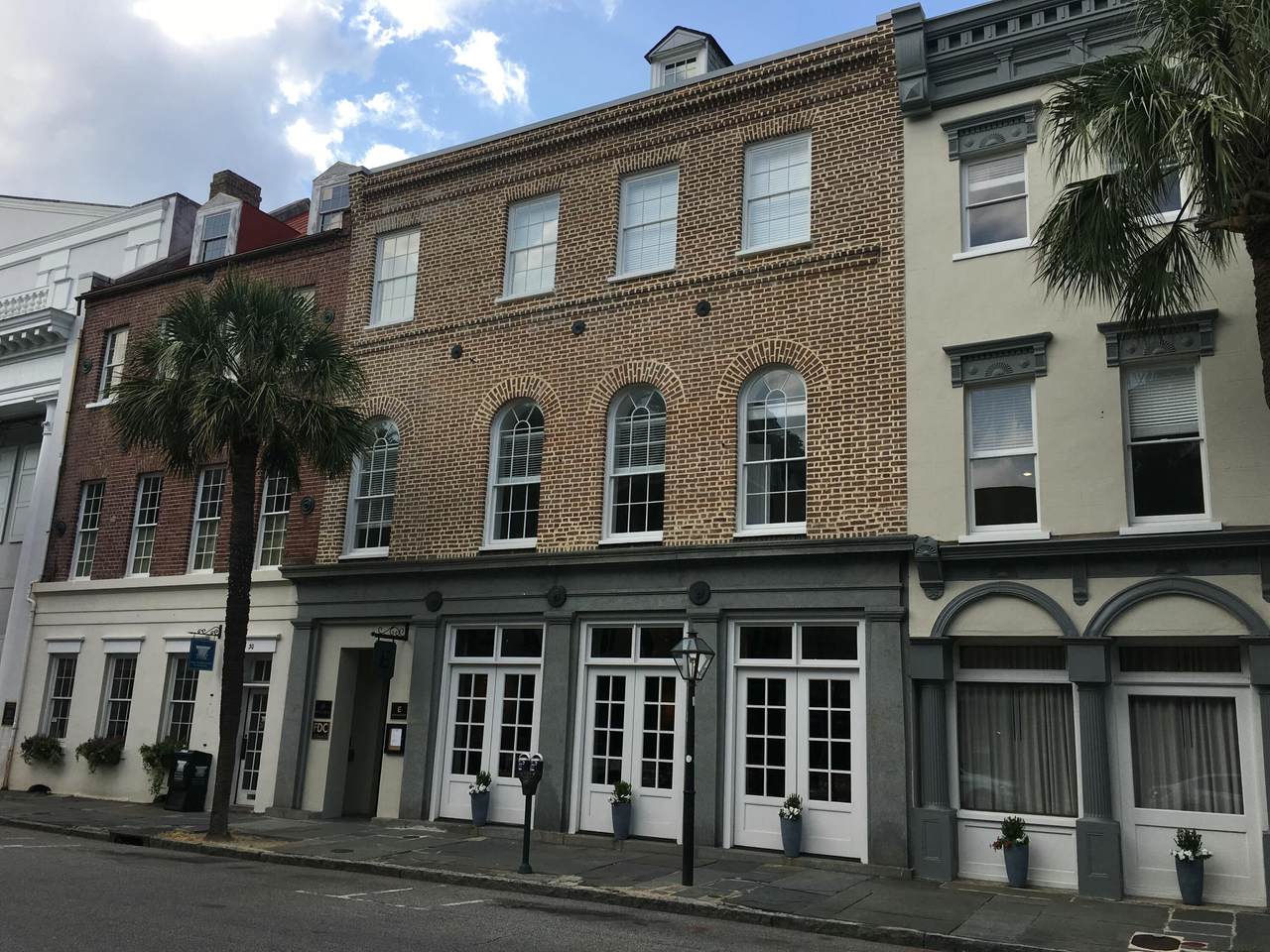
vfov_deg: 48.2
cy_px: 476
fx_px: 1064
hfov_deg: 61.7
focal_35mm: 29
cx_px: 635
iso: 25
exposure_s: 1/705
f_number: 2.2
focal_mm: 4.15
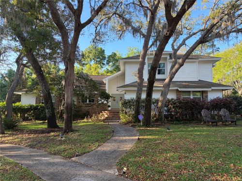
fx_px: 182
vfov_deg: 53.1
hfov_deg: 67.3
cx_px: 121
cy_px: 90
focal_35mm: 26
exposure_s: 1/399
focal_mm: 5.96
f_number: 1.6
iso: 64
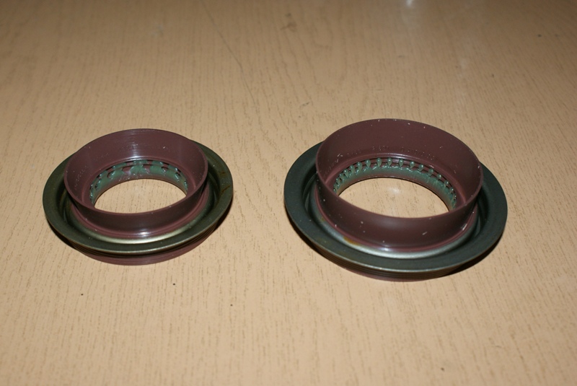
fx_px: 722
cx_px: 288
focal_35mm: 45
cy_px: 193
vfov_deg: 29.9
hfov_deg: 43.6
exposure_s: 1/60
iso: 400
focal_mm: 30
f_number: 6.3
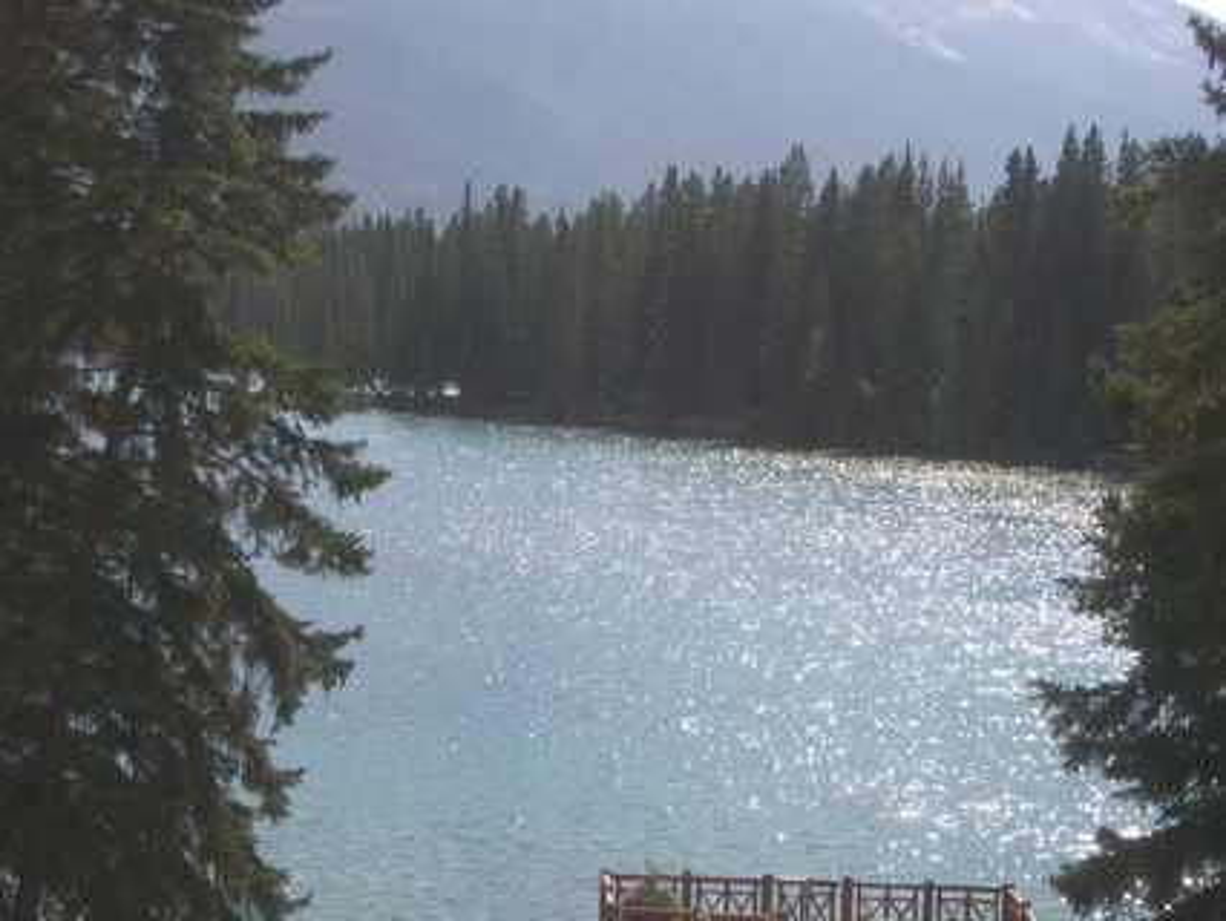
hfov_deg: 22.2
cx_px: 613
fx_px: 3118
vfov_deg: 16.8
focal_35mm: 88
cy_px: 460
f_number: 7
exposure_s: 1/500
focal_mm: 14.6
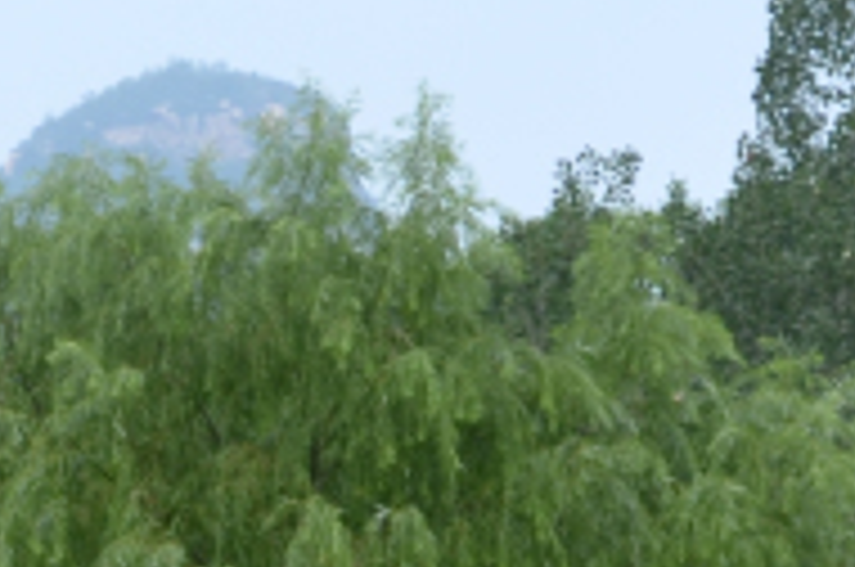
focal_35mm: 259
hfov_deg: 7.9
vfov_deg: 5.1
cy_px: 1310
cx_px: -76
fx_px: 6141
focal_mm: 32
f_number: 8
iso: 200
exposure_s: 1/250
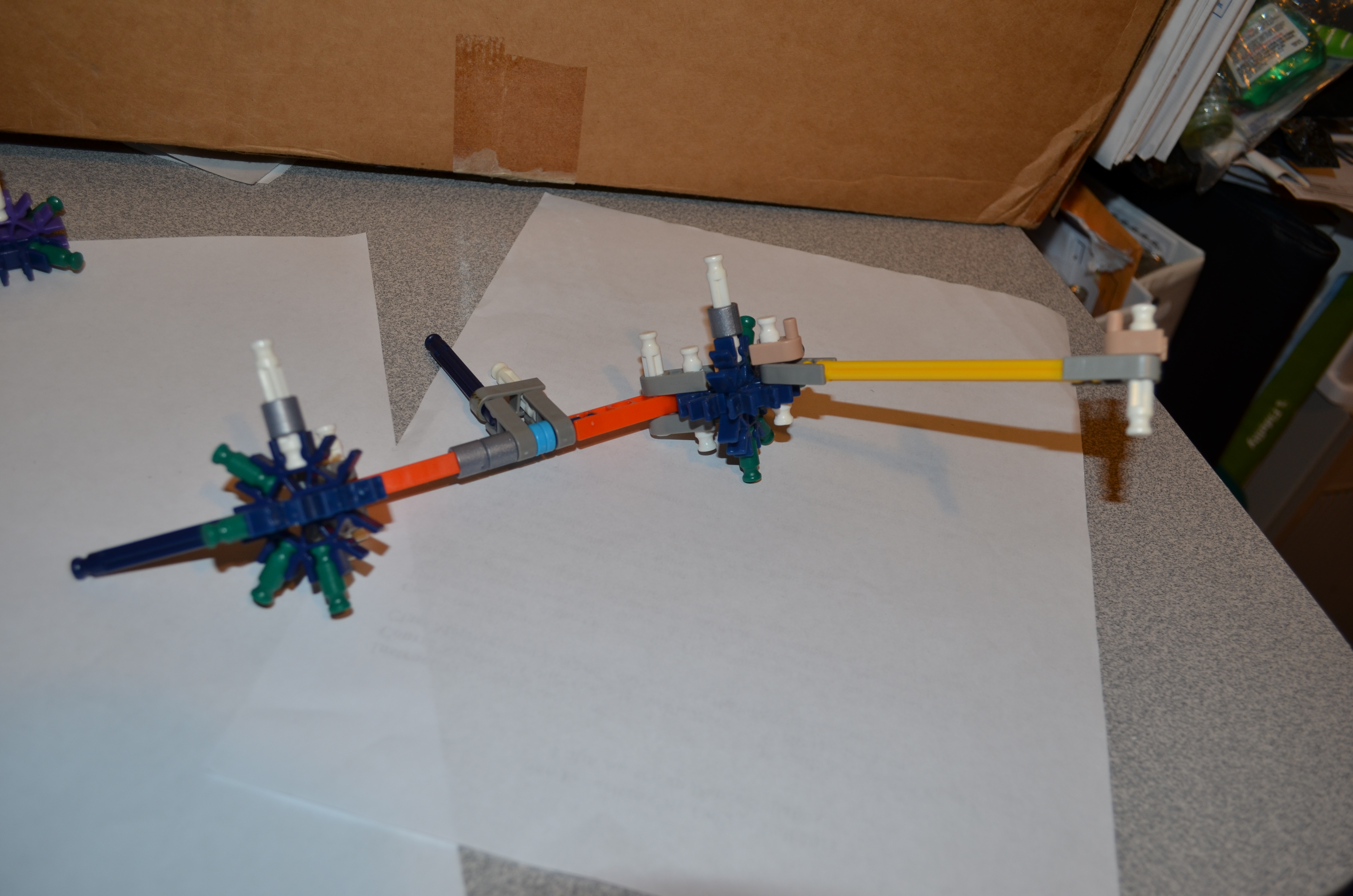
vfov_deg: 43.4
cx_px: 676
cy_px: 448
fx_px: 1125
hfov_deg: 62.0
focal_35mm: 30
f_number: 5.6
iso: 200
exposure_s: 1/30
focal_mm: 20
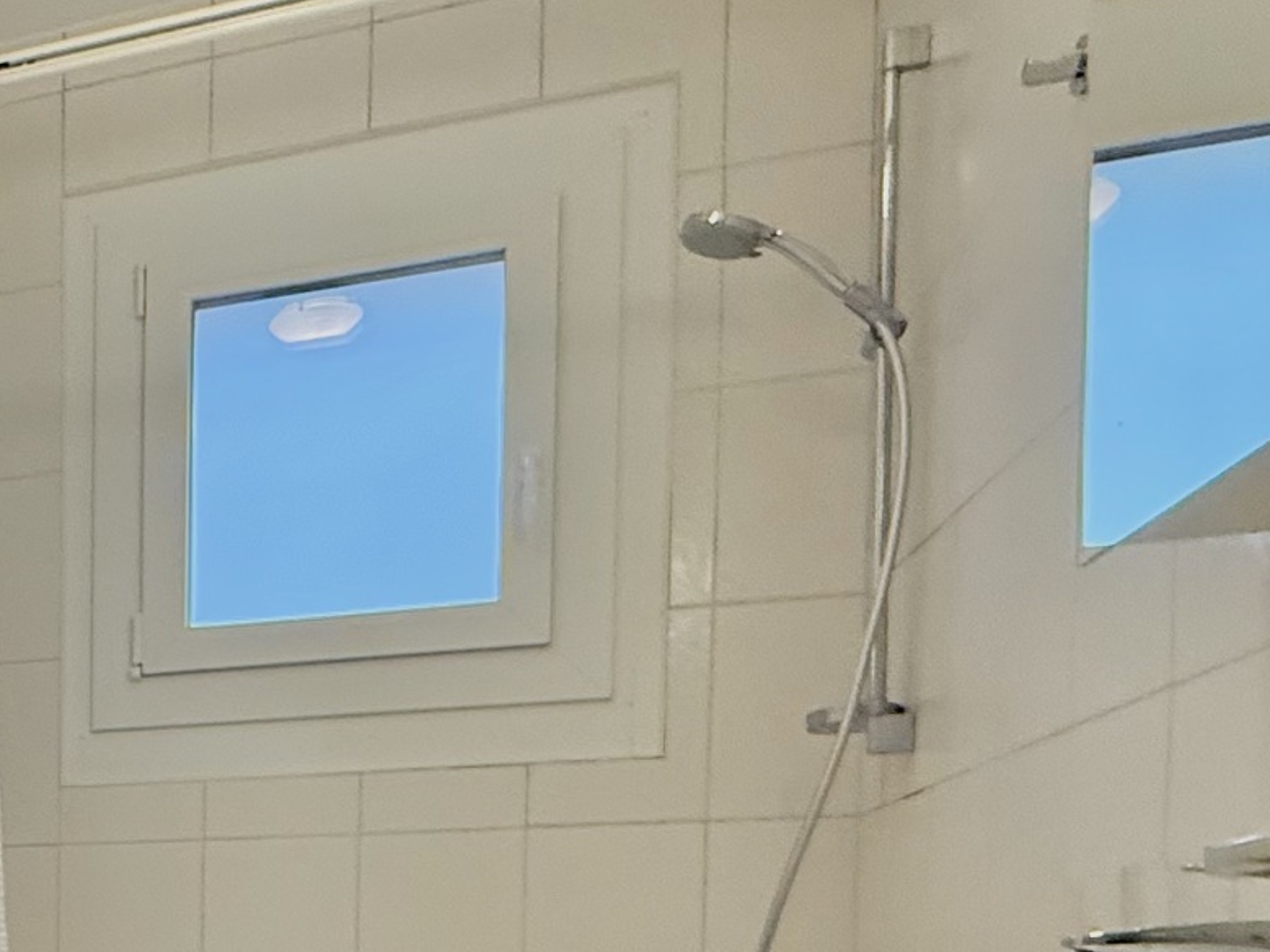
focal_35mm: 46
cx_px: -284
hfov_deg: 33.1
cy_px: 1058
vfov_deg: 28.5
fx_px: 1687
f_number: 2.2
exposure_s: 1/100
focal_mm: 2.22
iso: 320
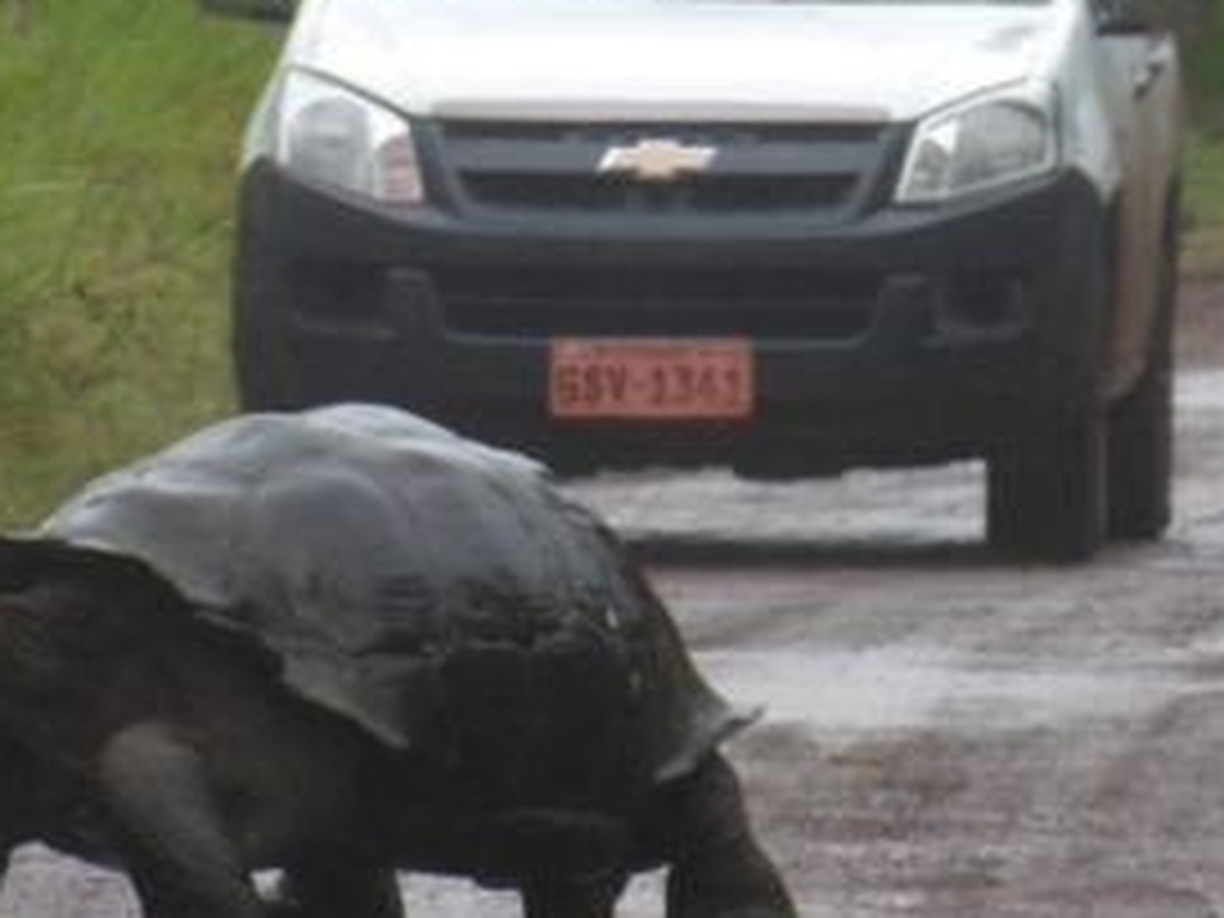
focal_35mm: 1178
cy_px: 500
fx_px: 41653
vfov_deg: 1.3
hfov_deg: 1.7
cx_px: 338
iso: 100
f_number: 6.4
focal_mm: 129
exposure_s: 1/125
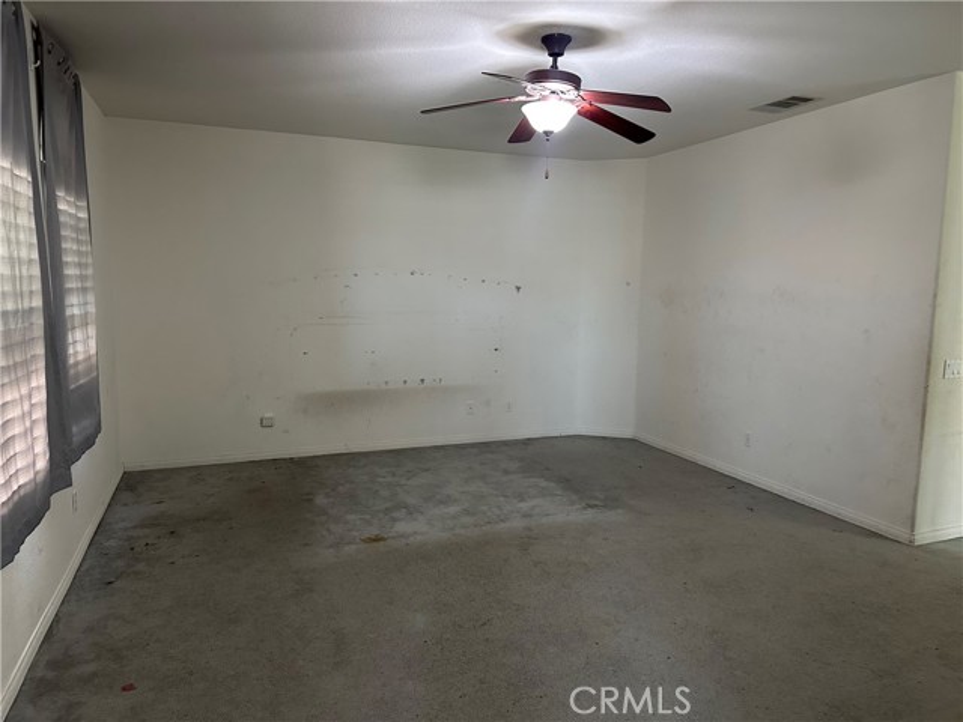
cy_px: 361
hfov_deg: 71.6
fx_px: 668
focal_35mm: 24
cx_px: 482
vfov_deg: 56.8
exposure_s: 1/60
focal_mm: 6.86
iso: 500
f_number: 1.78
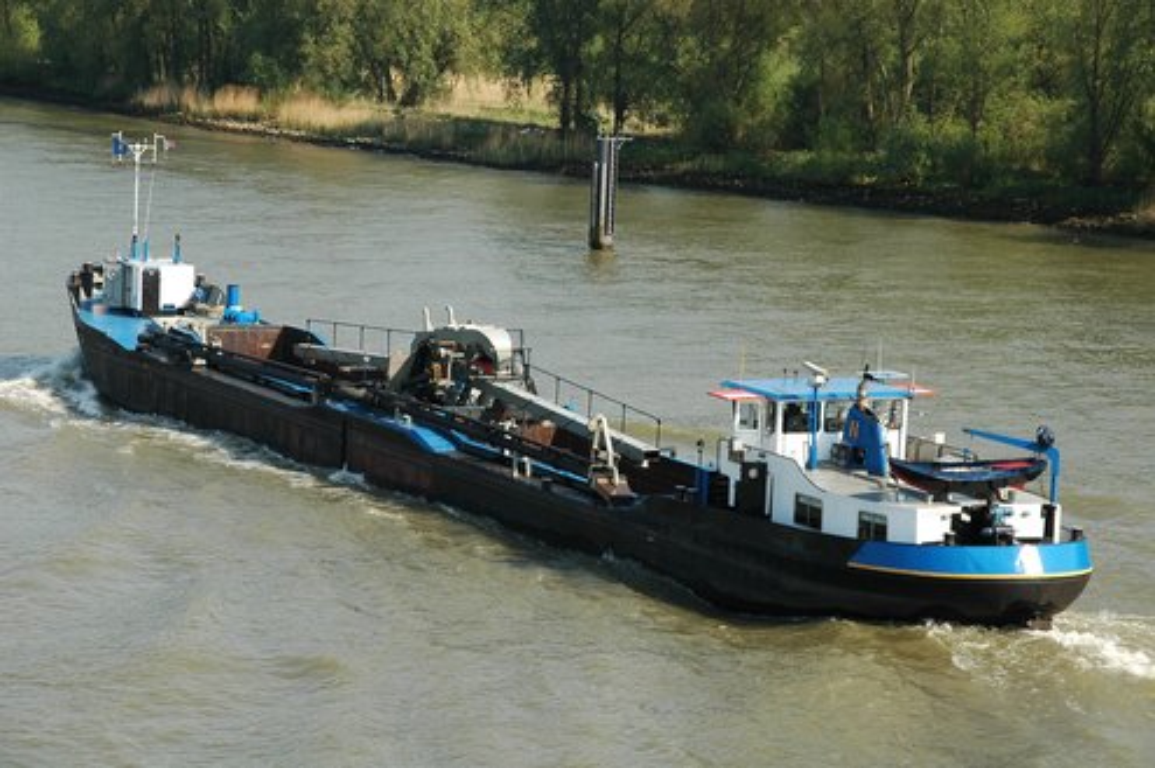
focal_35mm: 117
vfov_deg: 11.7
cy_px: 384
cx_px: 578
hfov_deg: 17.5
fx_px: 3750
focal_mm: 78
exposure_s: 1/250
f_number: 10
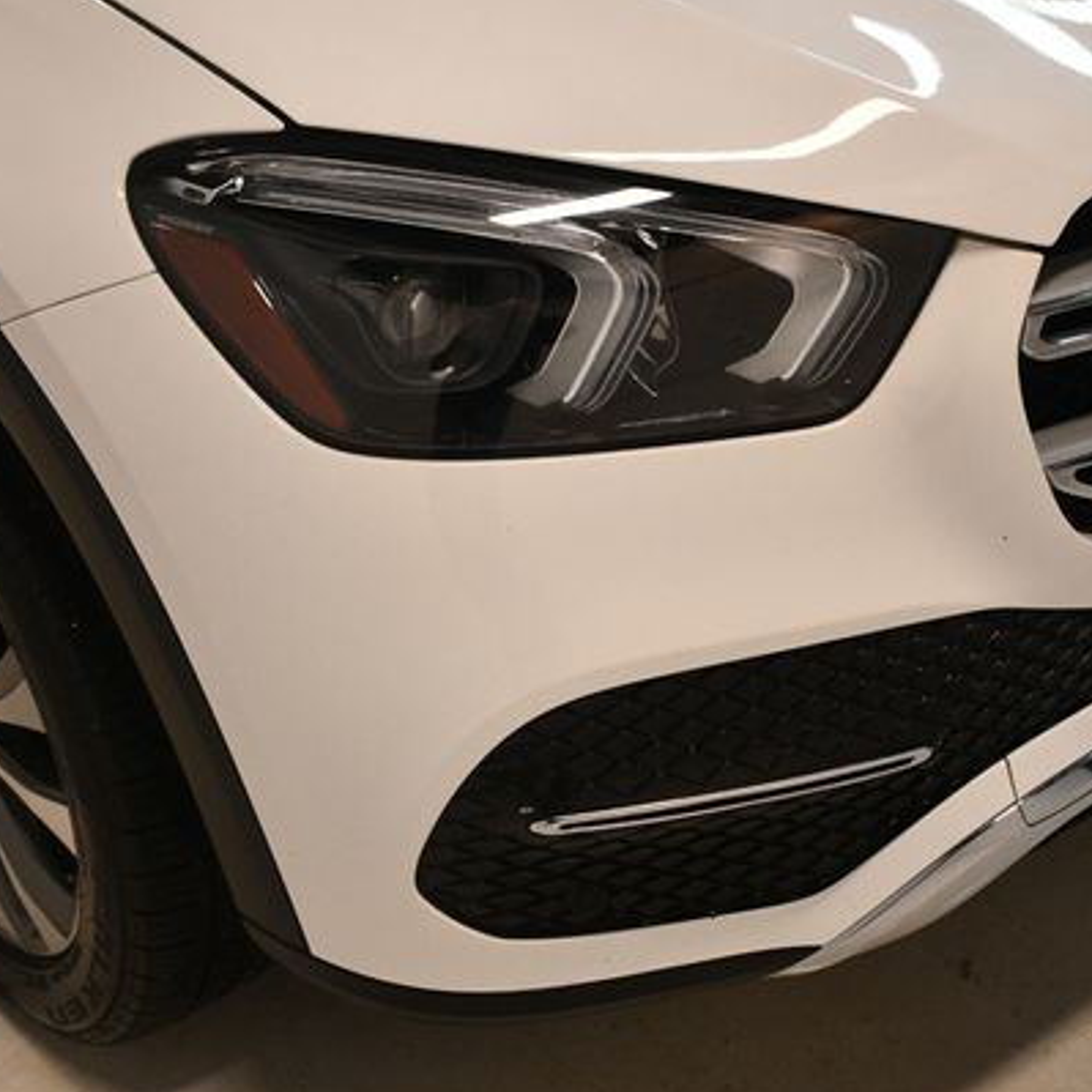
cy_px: 528
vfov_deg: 34.7
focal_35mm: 49
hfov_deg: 34.7
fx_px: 1749
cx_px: 572
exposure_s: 1/160
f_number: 3.8
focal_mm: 24
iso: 800
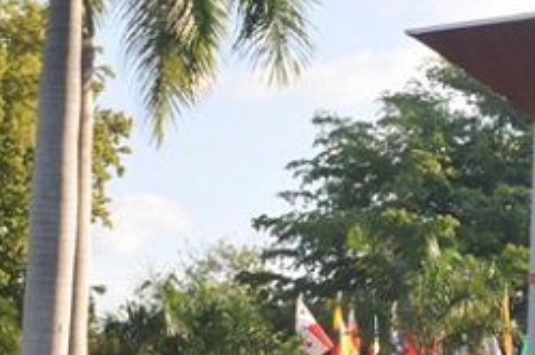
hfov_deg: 11.7
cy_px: 123
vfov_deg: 8.2
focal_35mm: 166
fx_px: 2464
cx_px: 875
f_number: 9
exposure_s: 1/200
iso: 200
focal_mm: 28
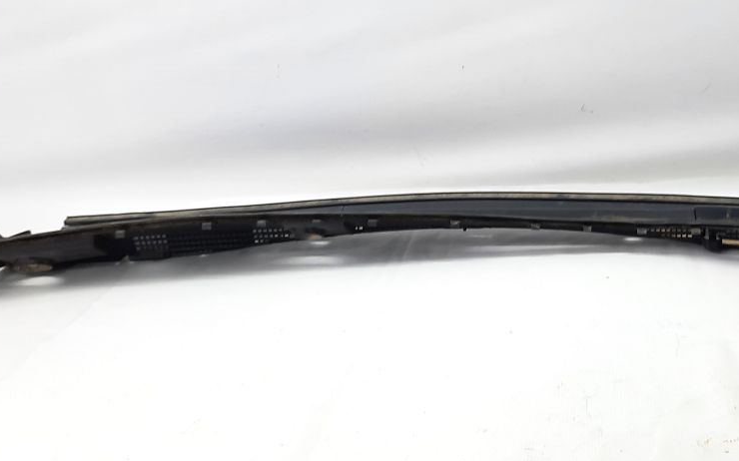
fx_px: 866
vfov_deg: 29.7
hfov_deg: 45.4
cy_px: 178
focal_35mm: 43
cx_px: 505
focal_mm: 4.6
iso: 80
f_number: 2
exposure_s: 1/50
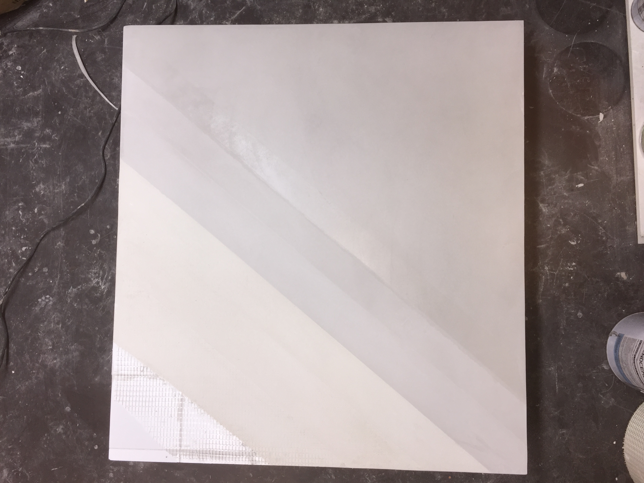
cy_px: 242
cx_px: 322
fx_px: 540
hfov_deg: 61.7
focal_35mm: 29
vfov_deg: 48.2
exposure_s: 1/37
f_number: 2.2
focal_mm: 4.15
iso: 32
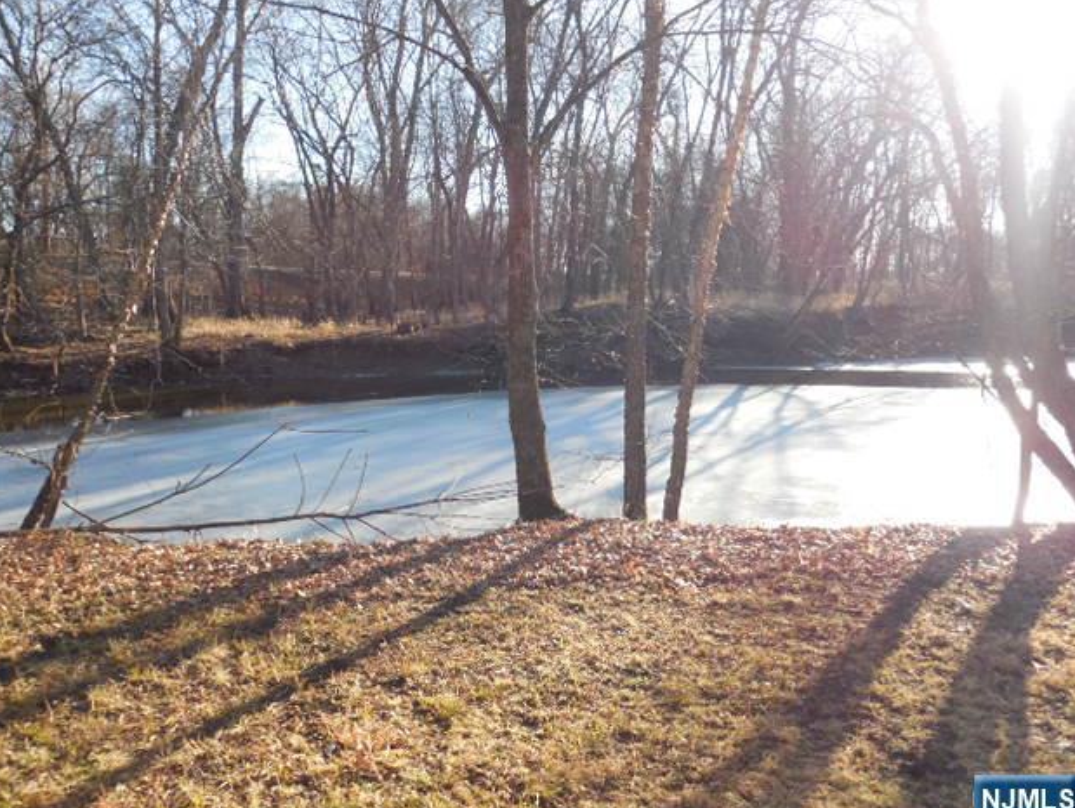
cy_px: 407
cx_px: 523
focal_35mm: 31
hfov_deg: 58.3
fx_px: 963
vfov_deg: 45.5
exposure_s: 1/200
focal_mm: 5.3
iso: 125
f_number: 3.8
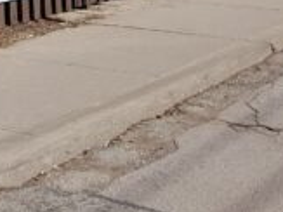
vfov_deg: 12.6
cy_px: -205
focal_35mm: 104
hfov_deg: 16.6
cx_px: -184
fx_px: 850
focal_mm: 4.2
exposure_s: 1/3072
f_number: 1.7
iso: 50
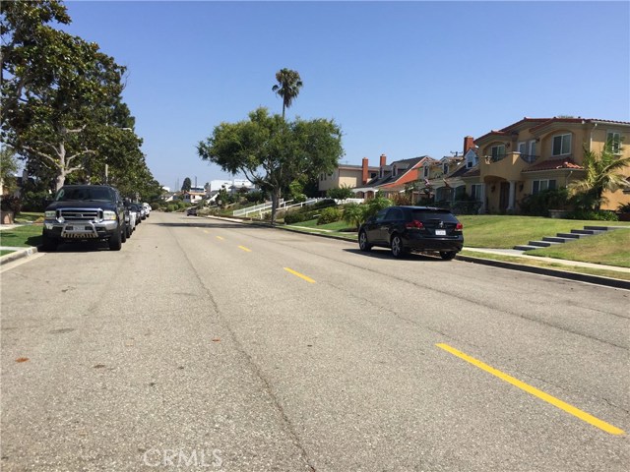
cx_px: 315
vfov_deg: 48.2
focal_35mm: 29
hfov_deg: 61.7
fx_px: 528
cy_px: 236
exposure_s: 1/1883
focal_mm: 4.15
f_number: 2.2
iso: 32
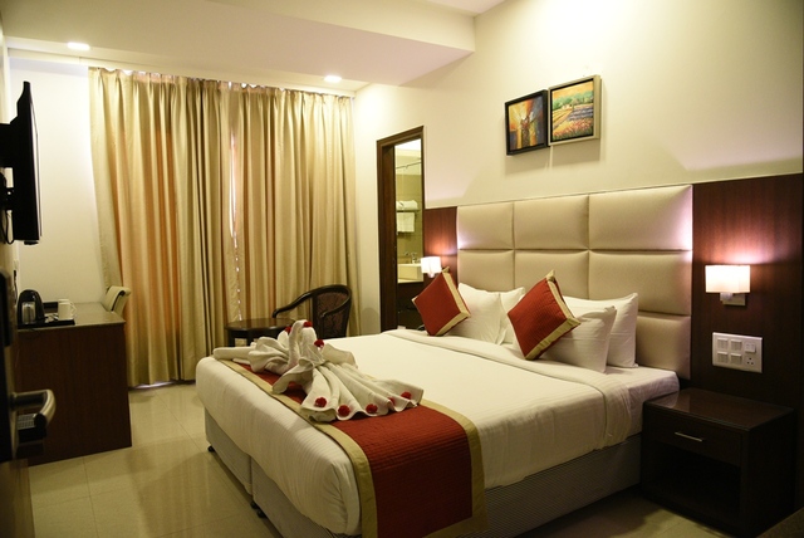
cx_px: 402
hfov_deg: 73.7
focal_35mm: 24
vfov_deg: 53.2
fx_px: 536
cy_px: 269
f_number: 5.6
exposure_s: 1/60
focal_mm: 24
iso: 3600
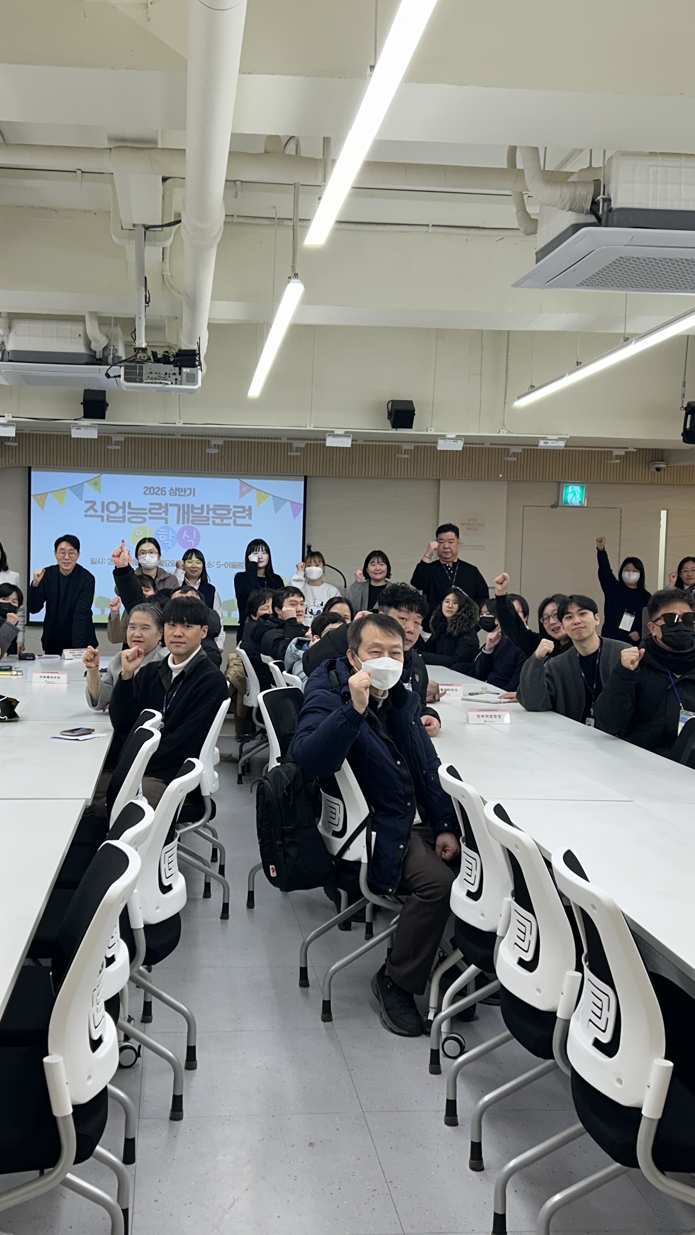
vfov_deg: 52.8
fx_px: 1245
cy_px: 621
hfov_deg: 31.1
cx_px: 283
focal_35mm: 38
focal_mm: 5.7
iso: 50
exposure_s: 1/162
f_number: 1.5
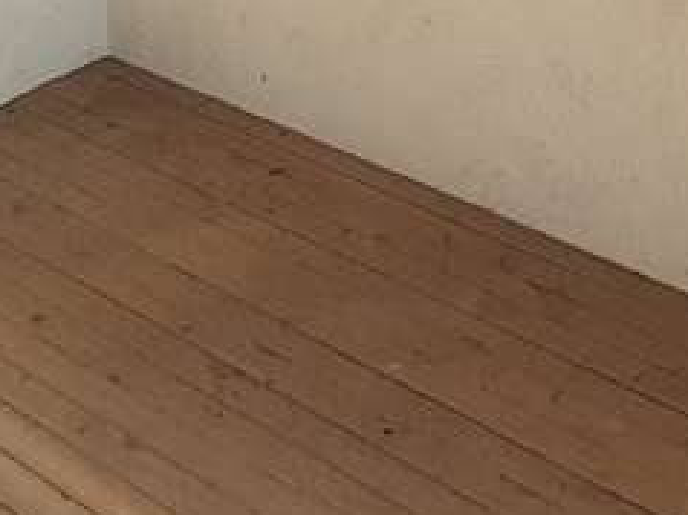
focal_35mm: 82
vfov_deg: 15.1
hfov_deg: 23.9
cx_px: 356
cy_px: -459
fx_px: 1628
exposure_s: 1/100
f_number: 2.2
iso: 50
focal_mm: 1.8
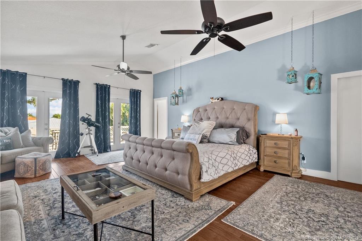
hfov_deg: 96.7
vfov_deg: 73.8
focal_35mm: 16
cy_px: 120
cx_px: 181
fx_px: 161
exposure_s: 1/10
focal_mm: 16
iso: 1250
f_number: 8
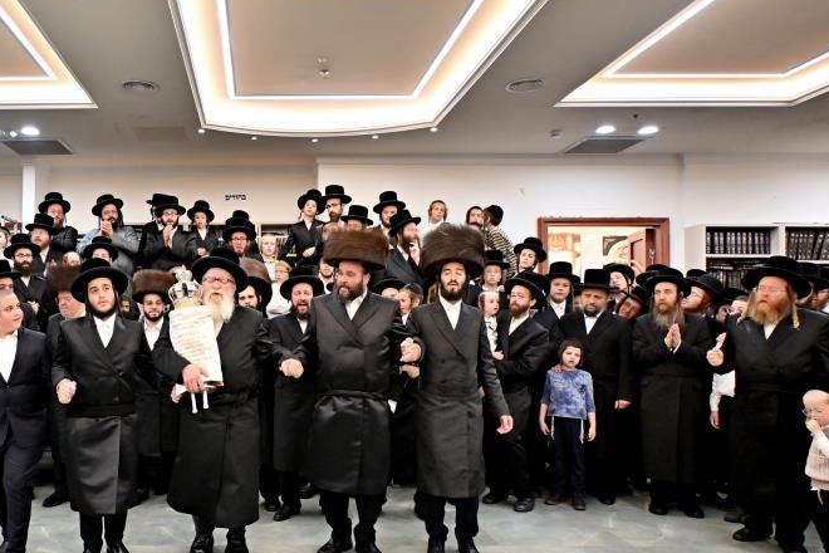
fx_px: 714
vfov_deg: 42.2
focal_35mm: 31
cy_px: 318
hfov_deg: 58.4
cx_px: 254
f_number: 3.8
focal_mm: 13.5
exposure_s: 1/250
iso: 640
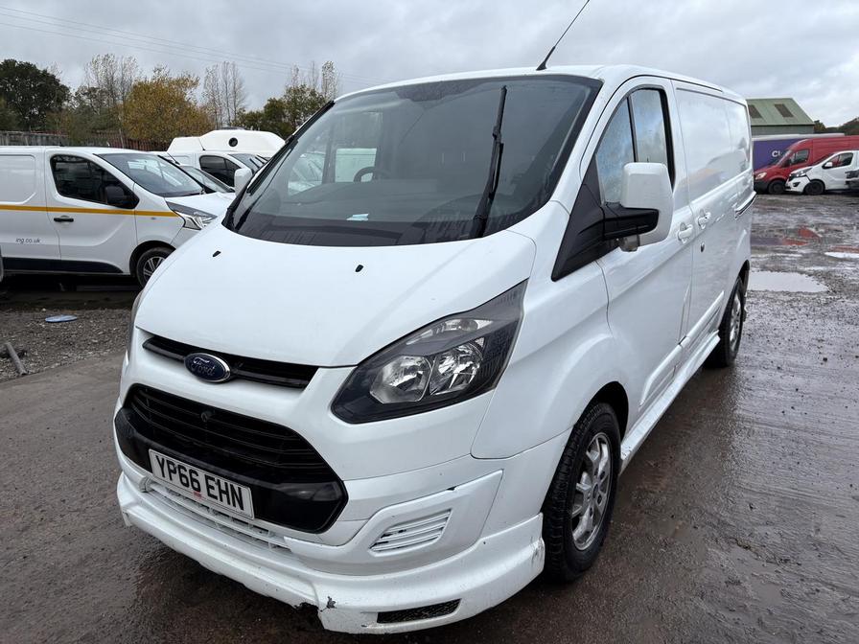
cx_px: 430
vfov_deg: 53.1
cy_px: 322
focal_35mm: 26
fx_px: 645
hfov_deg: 67.3
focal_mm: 5.96
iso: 50
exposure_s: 1/1287
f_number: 1.6
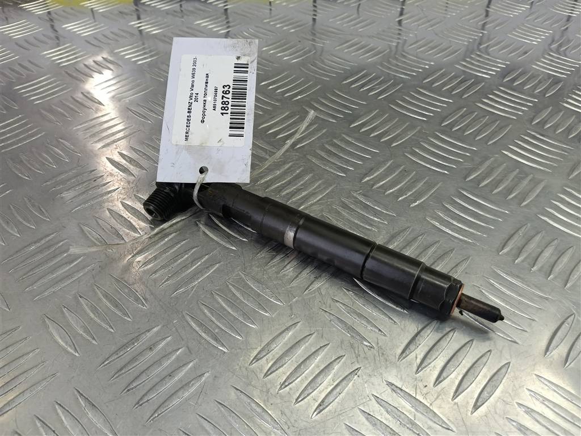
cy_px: 218
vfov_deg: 51.4
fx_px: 453
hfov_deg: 65.3
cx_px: 290
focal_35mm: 27
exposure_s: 1/50
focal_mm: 4.11
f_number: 1.6
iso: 103
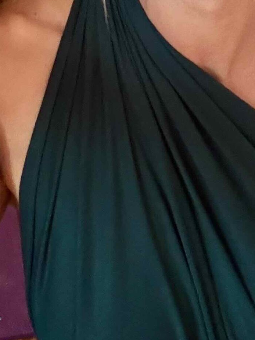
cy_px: -110
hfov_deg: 17.4
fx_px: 815
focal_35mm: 83
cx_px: 10
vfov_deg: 21.2
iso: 500
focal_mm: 2.69
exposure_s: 1/25
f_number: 1.9
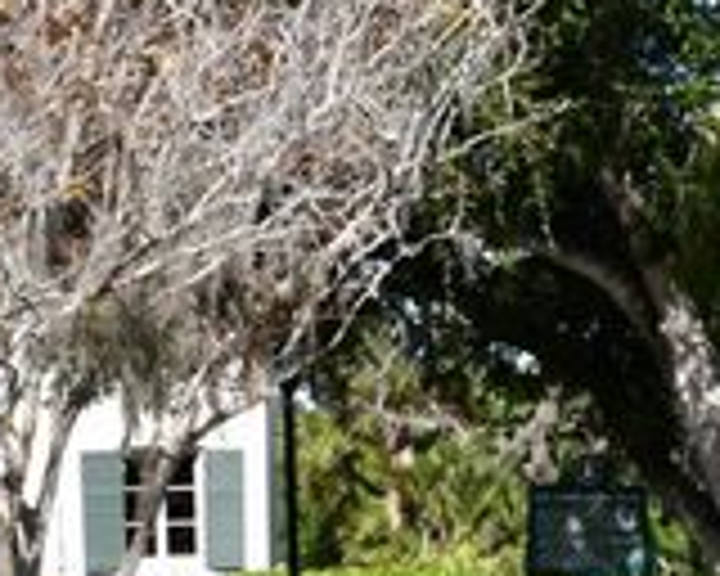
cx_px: 662
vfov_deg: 7.8
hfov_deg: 9.9
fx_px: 4155
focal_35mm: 195
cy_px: 873
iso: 100
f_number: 8
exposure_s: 1/250
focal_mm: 26
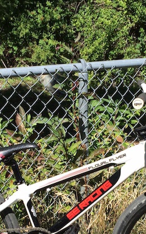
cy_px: 179
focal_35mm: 70
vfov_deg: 28.9
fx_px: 445
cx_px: 81
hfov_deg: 18.6
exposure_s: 1/1466
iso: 32
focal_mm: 4.12
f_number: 2.2
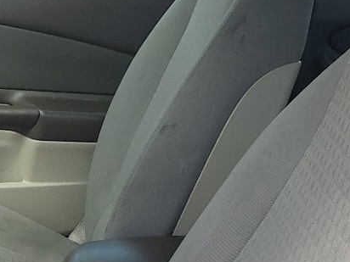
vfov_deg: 14.3
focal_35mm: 101
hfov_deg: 18.4
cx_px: -70
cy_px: 294
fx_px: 1021
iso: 50
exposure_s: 1/1000
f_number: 1.5
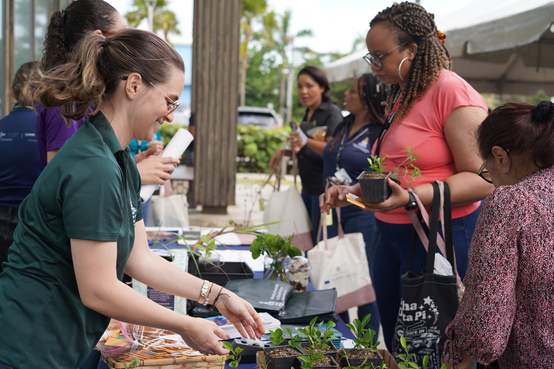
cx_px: 277
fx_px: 769
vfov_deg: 27.0
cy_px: 184
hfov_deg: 39.6
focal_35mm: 50
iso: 100
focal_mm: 50
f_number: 4
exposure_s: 1/200
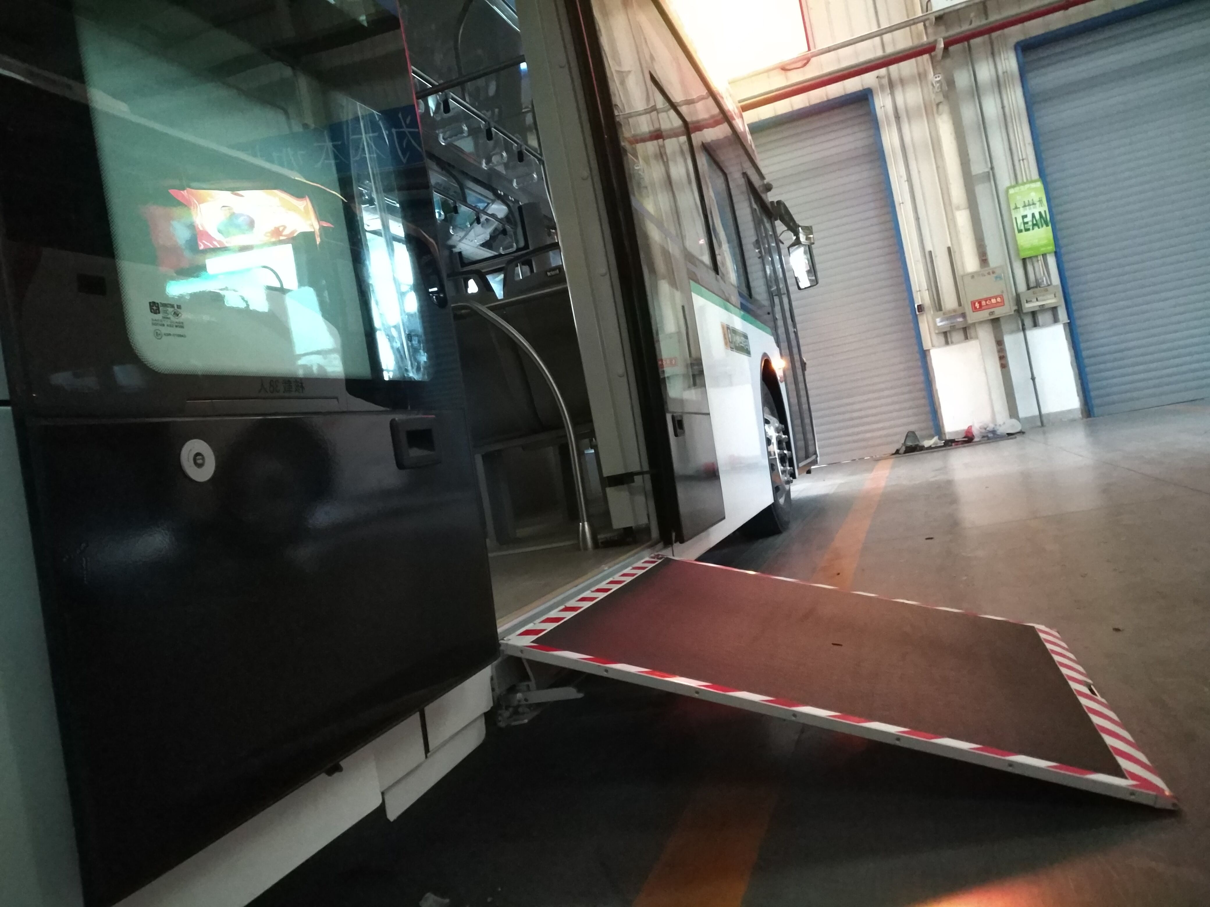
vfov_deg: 51.4
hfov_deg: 65.3
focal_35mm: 27
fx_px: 944
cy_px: 454
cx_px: 605
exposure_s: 1/13
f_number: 2.2
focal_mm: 4.73
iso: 3200
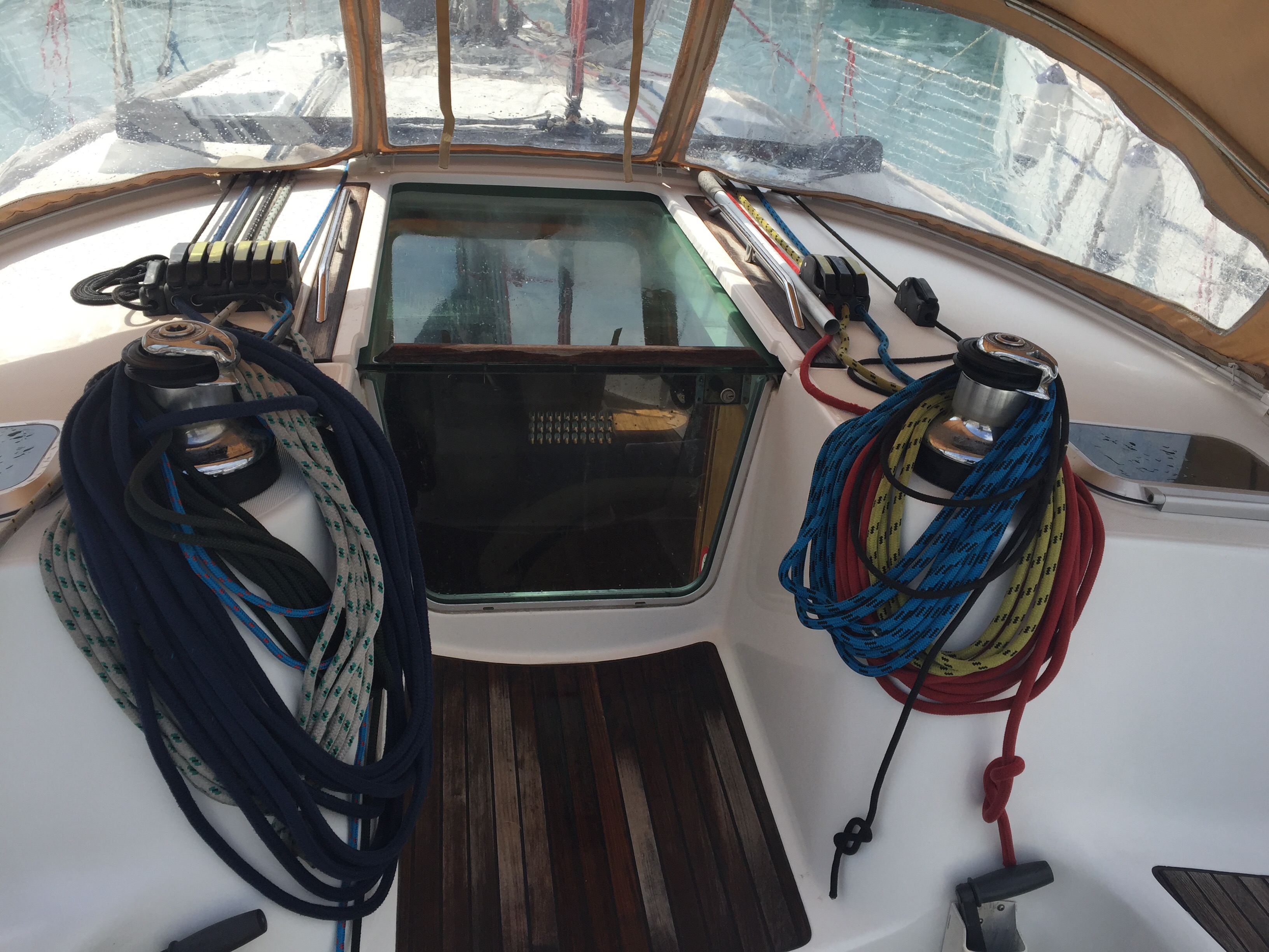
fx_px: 1063
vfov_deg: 48.2
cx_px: 634
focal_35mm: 29
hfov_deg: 61.7
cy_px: 476
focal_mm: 4.15
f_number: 2.2
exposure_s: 1/1582
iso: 32
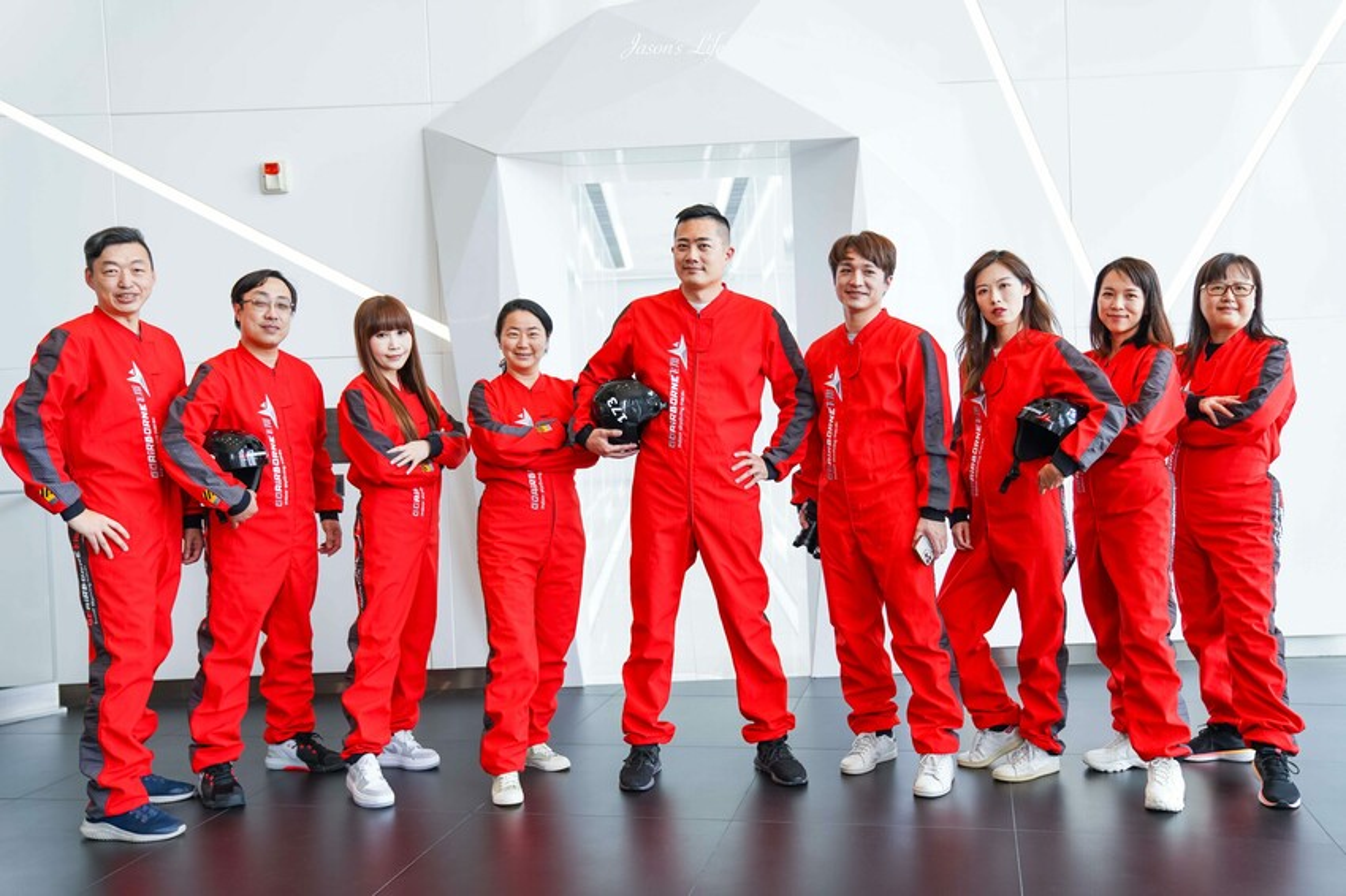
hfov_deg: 55.8
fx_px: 1271
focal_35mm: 34
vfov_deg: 38.9
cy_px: 448
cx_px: 673
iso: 100
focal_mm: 34
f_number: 2.8
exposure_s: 1/100
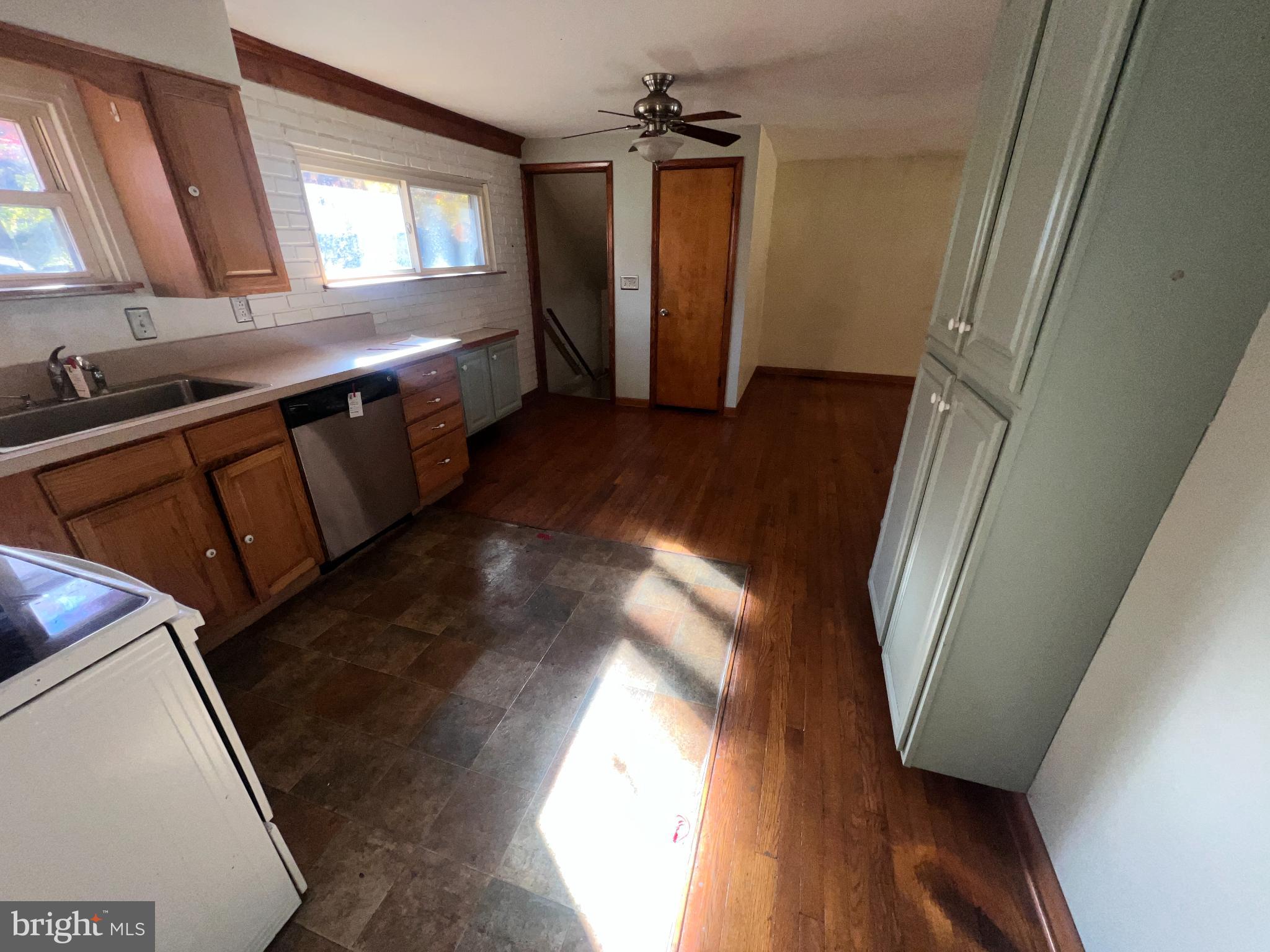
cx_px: 635
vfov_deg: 89.9
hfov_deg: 106.2
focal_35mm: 13
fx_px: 477
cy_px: 476
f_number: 1.8
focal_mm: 1.57
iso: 64
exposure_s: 1/122
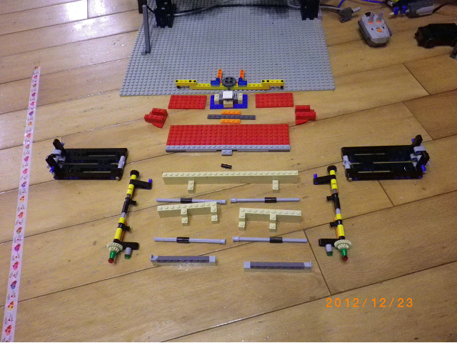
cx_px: 228
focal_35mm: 28
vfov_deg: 49.7
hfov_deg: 63.4
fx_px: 370
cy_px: 172
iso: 800
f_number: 3.2
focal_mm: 5
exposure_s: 1/30
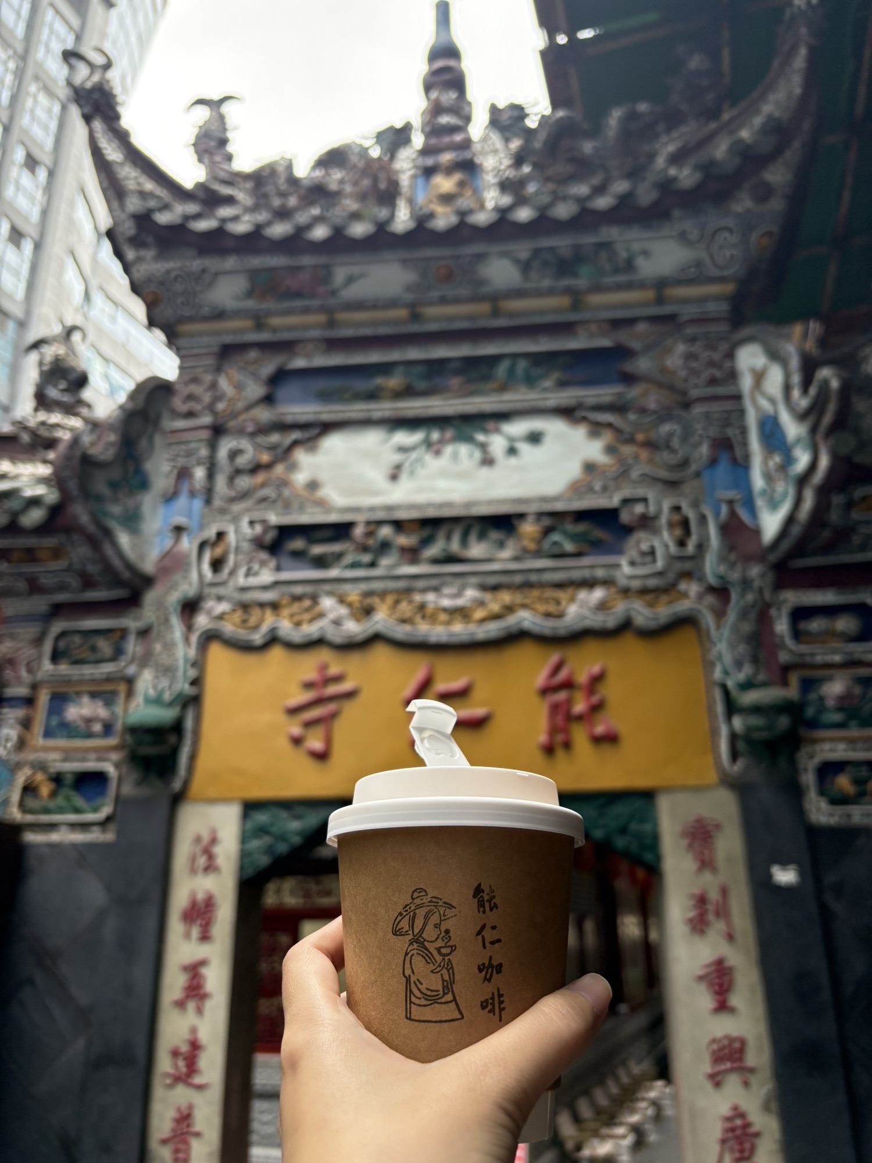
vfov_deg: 67.3
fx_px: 873
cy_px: 582
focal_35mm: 26
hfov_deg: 53.1
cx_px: 436
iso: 125
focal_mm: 5.96
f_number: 1.6
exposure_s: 1/106
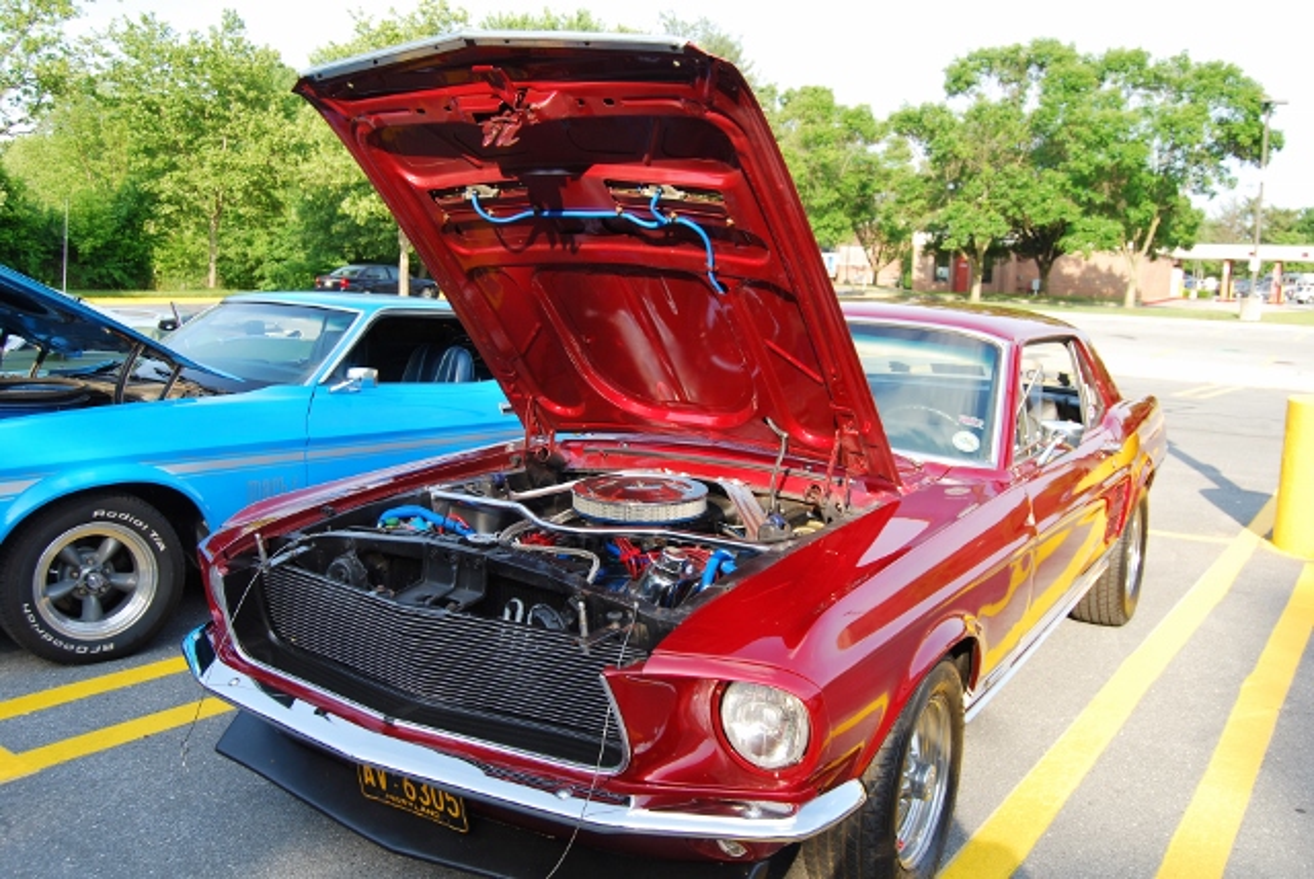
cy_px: 440
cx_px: 657
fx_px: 1096
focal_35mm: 30
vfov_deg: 43.7
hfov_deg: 61.9
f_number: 5.6
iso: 125
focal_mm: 20
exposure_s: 1/125
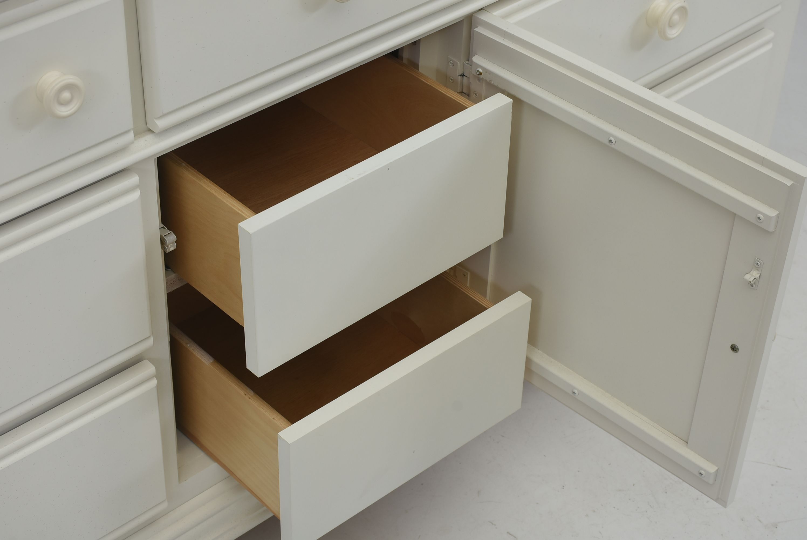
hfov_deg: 29.8
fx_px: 1514
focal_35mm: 68
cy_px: 270
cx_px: 404
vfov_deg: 20.2
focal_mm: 45
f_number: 10
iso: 160
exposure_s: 1/100
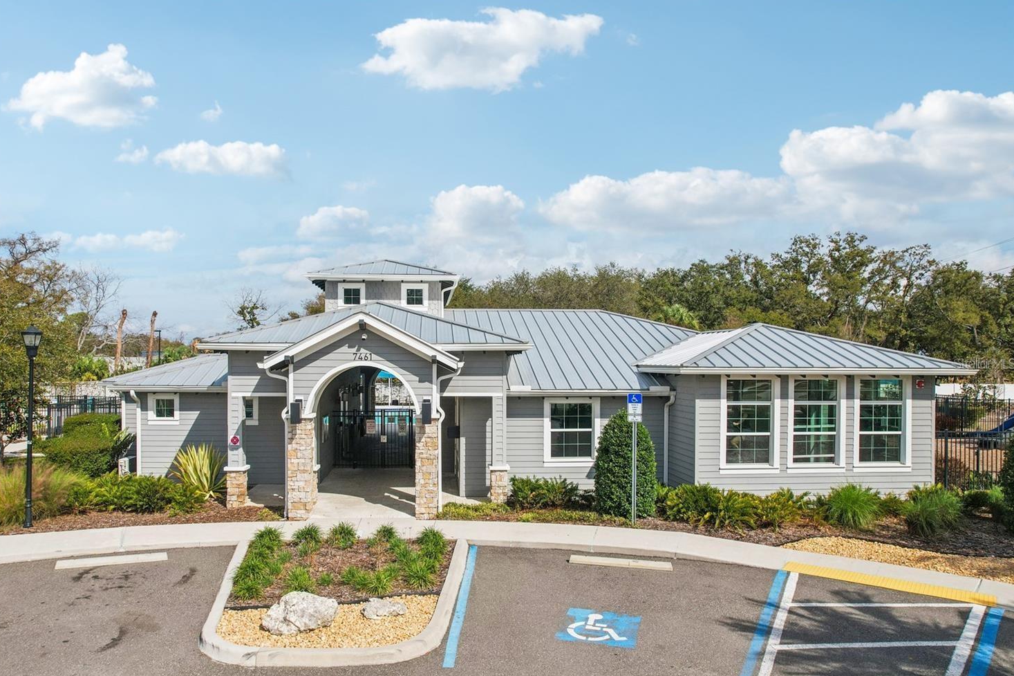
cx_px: 466
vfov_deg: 53.1
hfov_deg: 73.6
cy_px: 363
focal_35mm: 24
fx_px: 676
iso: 120
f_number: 2.8
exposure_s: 1/3200
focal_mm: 8.4
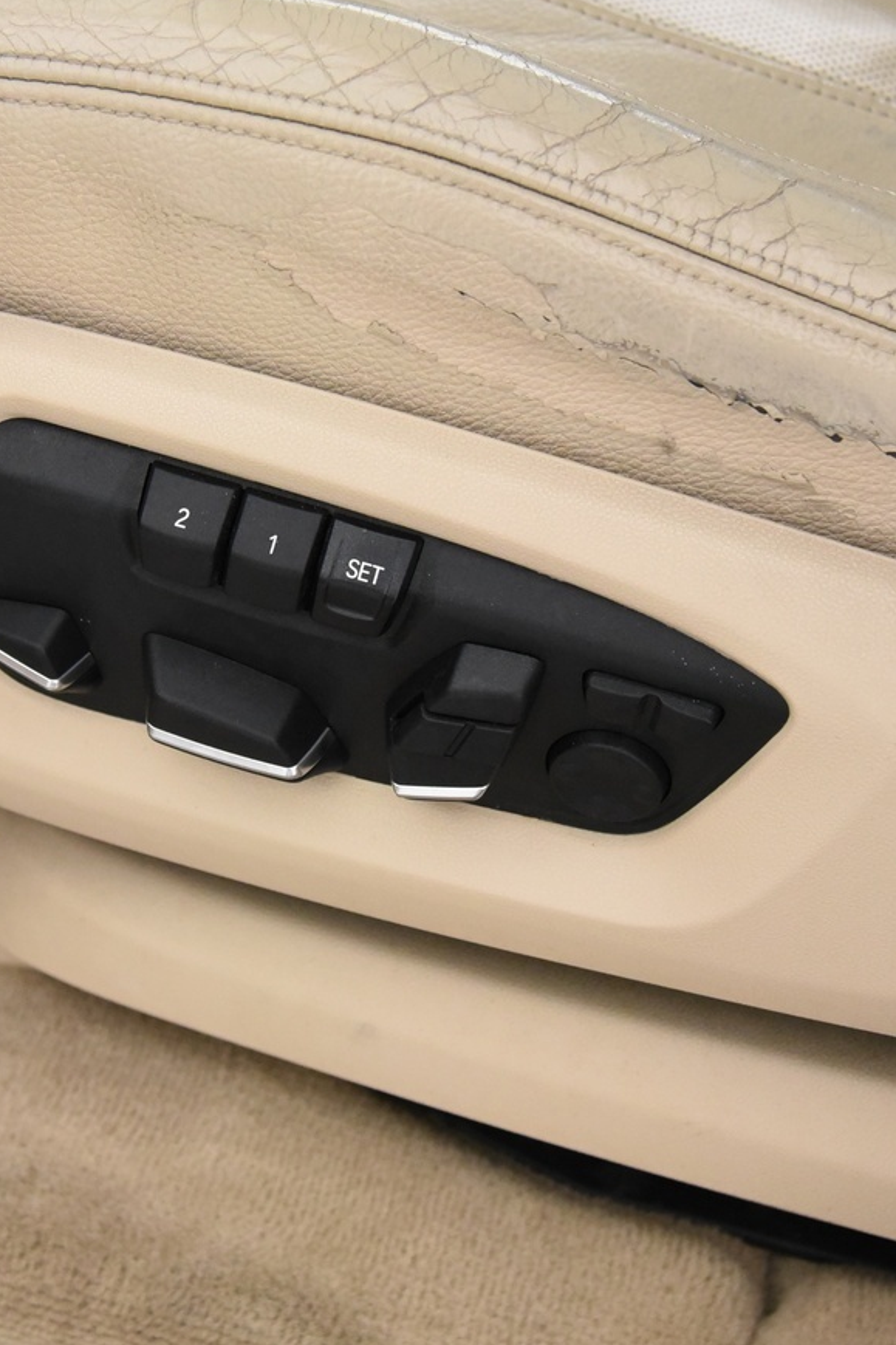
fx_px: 3062
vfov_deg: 24.7
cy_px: 553
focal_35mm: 82
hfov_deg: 16.6
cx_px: 342
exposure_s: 1/40
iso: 4000
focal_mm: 44
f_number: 4
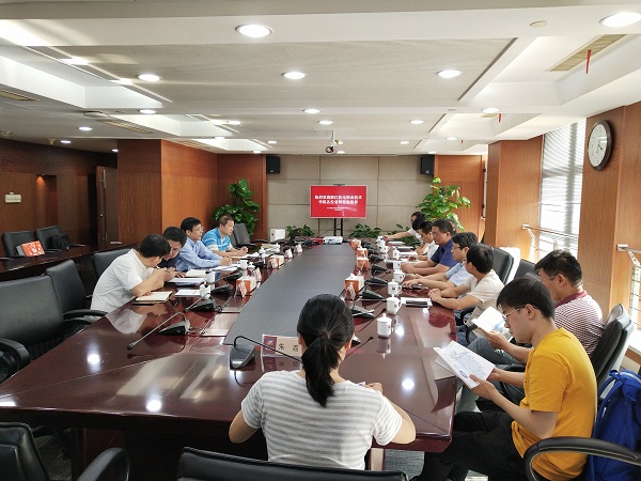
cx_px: 320
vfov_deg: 46.8
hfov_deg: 60.0
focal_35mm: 30
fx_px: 556
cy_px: 240
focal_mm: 3.95
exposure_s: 1/50
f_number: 1.8
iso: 204
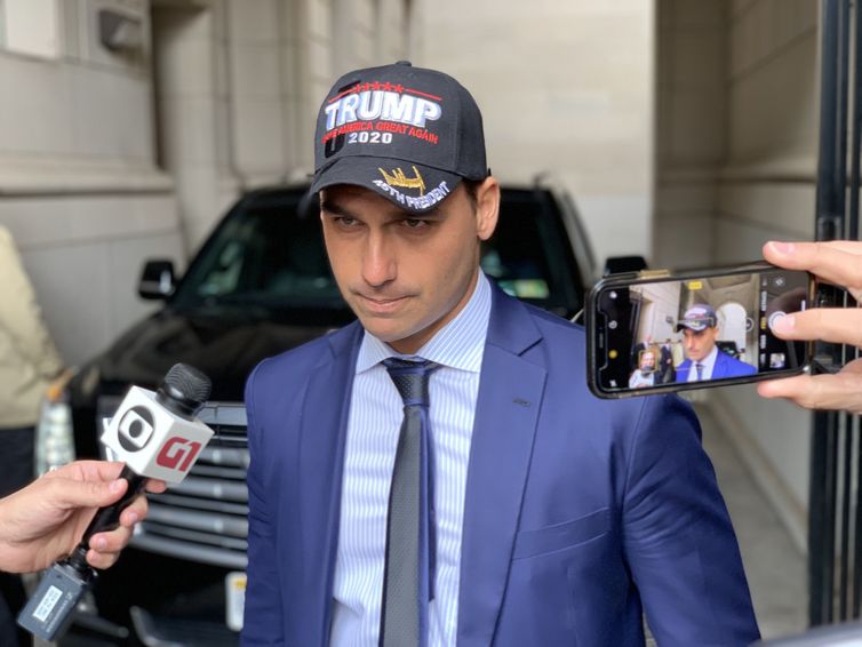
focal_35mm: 52
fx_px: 1295
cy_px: 324
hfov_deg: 36.8
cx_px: 431
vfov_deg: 28.0
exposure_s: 1/105
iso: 125
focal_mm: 6
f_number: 2.4
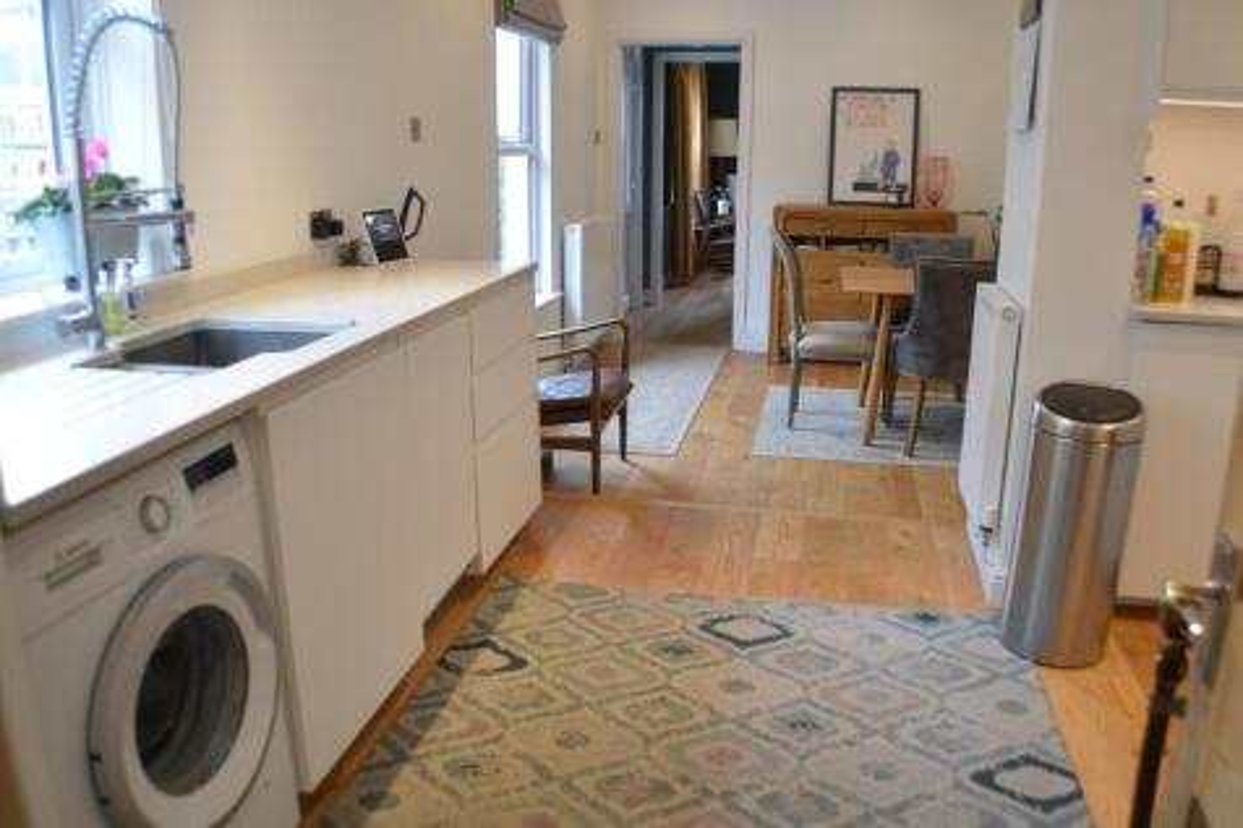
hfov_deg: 53.1
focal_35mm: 36
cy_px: 414
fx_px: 1243
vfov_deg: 36.8
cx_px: 622
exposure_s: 1/60
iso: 800
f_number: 4
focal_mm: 24
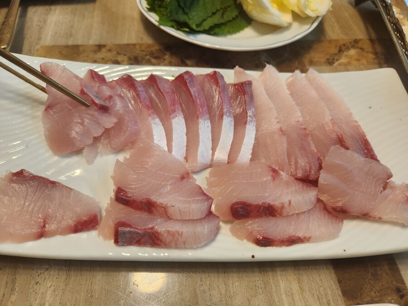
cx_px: 204
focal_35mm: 23
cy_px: 153
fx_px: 271
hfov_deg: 73.9
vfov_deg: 58.9
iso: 100
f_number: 1.8
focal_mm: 5.4
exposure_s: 1/120
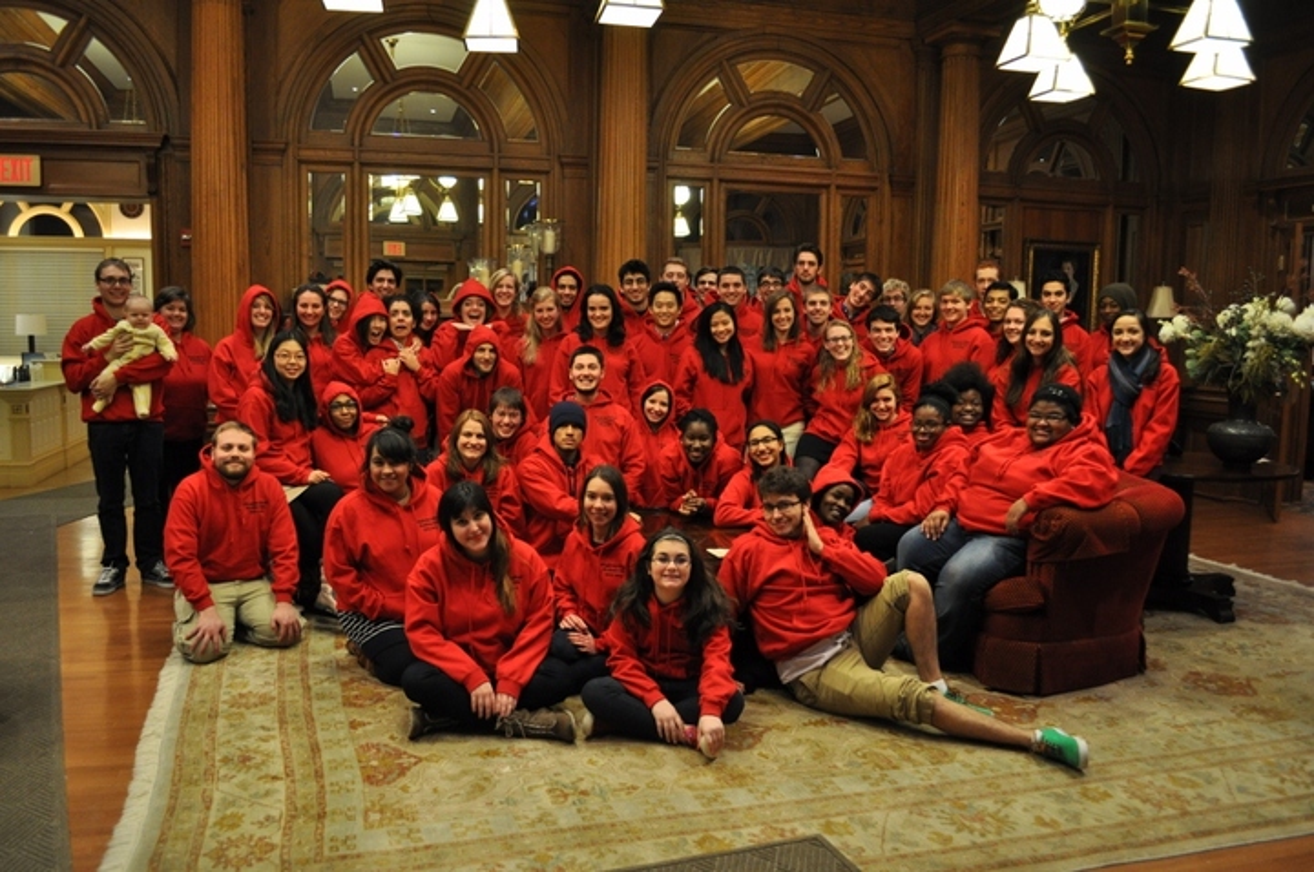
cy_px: 436
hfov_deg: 67.5
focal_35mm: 27
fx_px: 984
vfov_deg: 47.8
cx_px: 657
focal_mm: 18
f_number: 3.5
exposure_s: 1/40
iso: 800
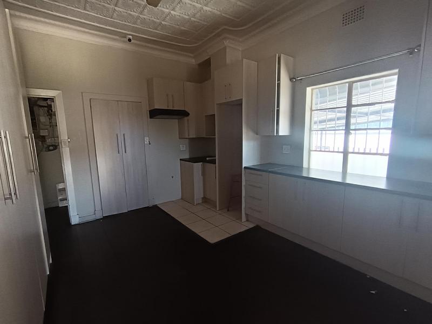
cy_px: 162
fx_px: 212
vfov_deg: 74.7
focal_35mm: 17
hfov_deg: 91.0
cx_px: 216
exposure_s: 1/50
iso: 744
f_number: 2.2
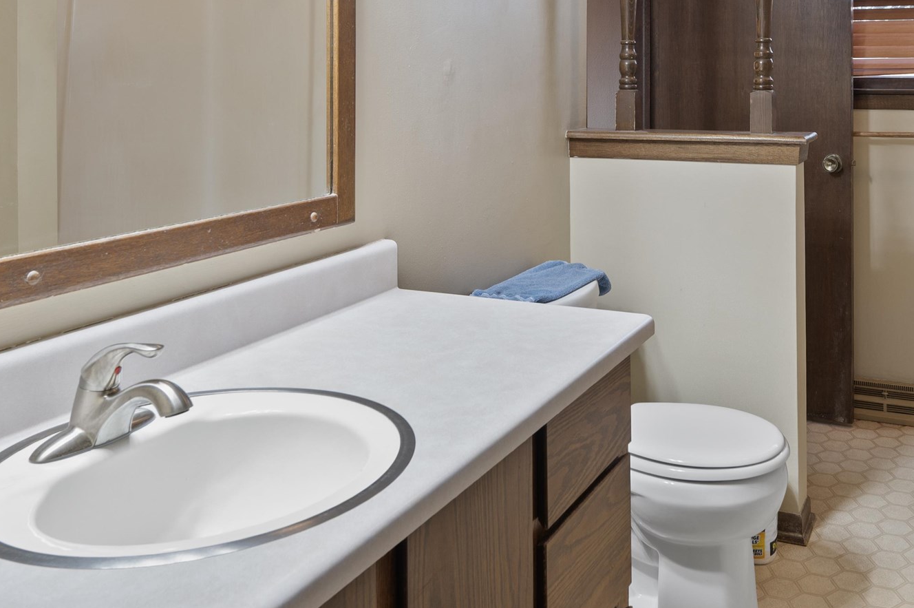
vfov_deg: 34.3
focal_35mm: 37
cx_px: 575
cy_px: 85
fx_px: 939
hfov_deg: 51.3
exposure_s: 1/4
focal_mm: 16
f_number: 7.1
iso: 500
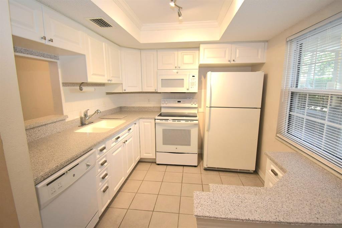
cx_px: 171
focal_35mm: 16
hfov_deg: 95.0
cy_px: 114
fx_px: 157
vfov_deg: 72.0
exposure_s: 1/60.2
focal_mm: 11
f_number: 4.8
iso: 500
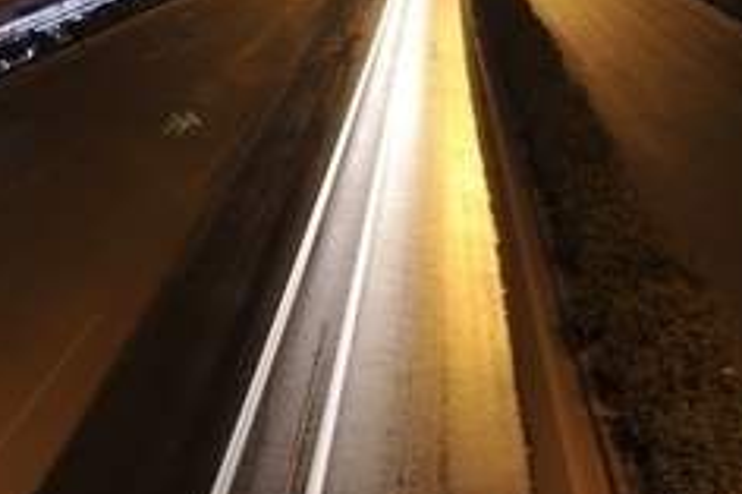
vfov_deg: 20.8
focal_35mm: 61
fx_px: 1256
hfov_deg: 32.9
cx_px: 324
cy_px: -90
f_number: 14
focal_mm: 24
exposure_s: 13
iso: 200
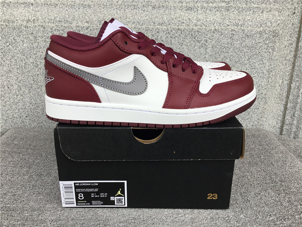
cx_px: 151
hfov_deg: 58.4
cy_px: 114
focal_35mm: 31
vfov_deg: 45.4
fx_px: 270
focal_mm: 3.3
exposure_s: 1/102
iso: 25
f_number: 2.4
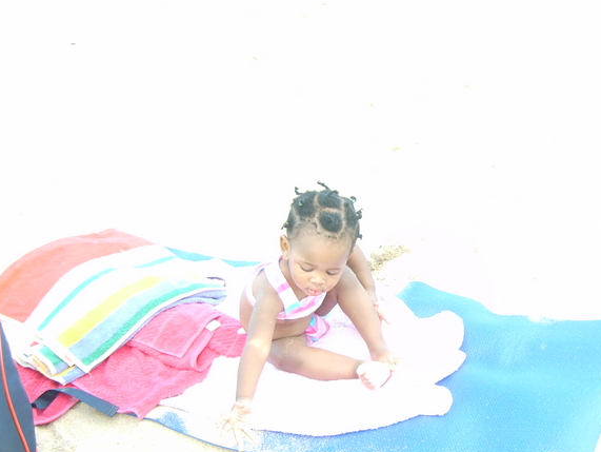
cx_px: 396
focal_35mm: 49
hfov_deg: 38.5
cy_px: 283
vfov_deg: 29.6
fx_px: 851
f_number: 2.8
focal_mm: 5.8
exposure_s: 1/30
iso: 50
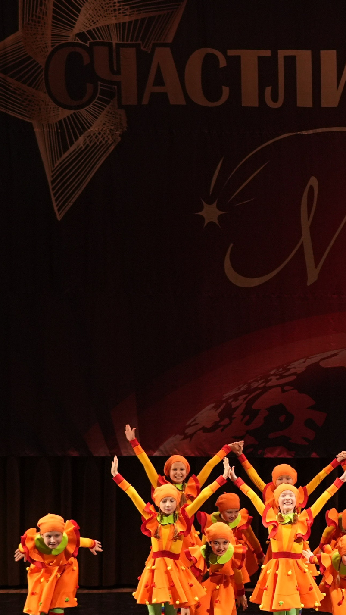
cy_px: 337
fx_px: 3310
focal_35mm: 203
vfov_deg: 10.6
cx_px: 469
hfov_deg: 5.9
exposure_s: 1/250
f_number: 2.8
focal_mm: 72
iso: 1250
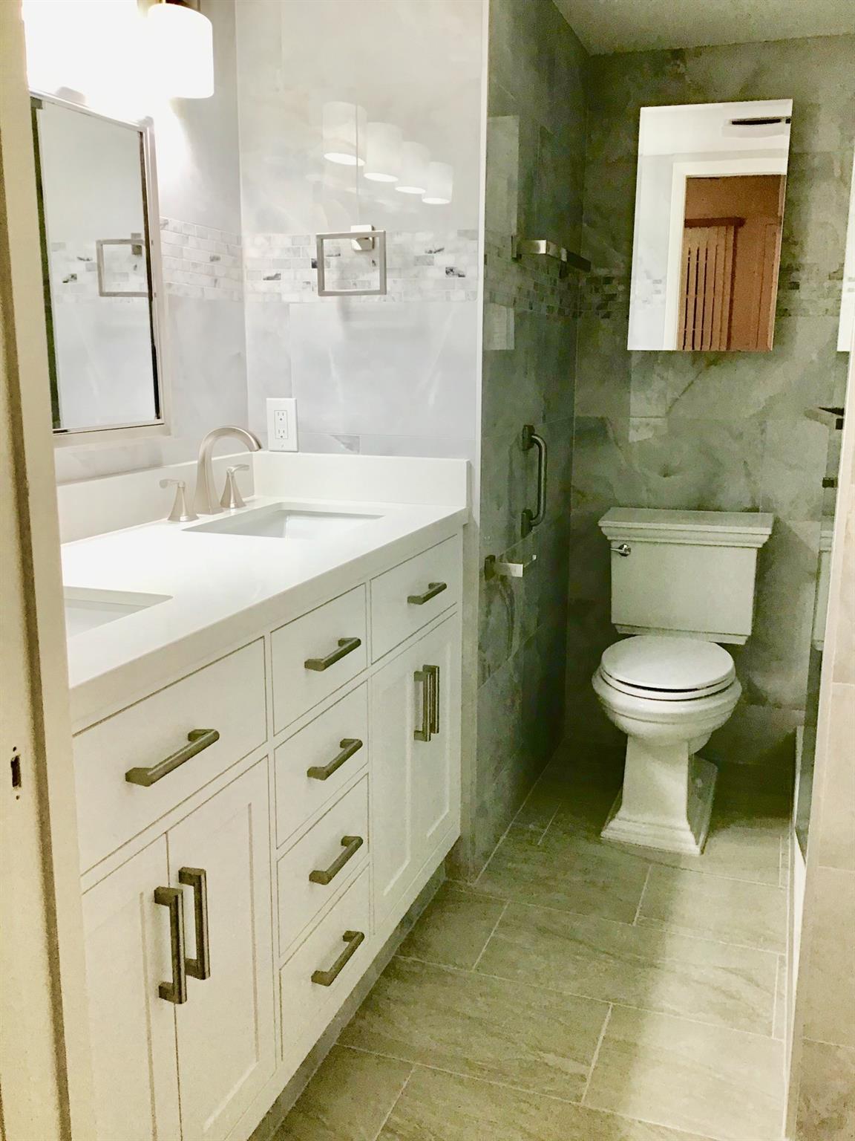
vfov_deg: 58.4
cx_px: 428
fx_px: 1021
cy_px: 570
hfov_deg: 45.4
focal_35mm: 31
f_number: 2.4
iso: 32
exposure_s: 1/30
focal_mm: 3.3
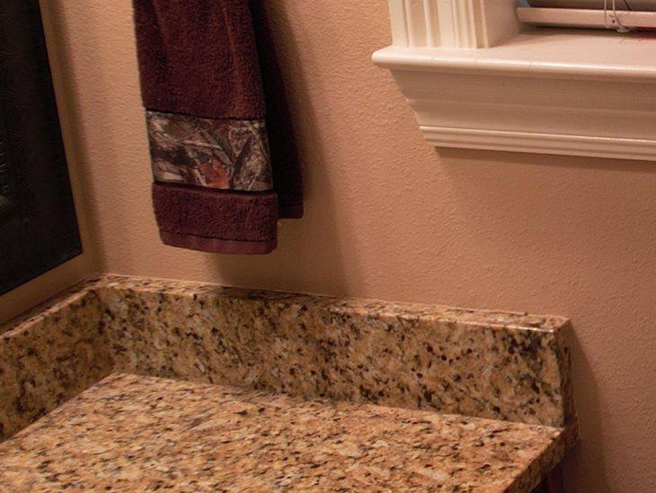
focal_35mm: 89
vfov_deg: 16.6
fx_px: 1687
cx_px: 755
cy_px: 175
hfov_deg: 20.8
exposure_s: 1/15
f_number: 2.8
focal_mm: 8.38
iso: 150
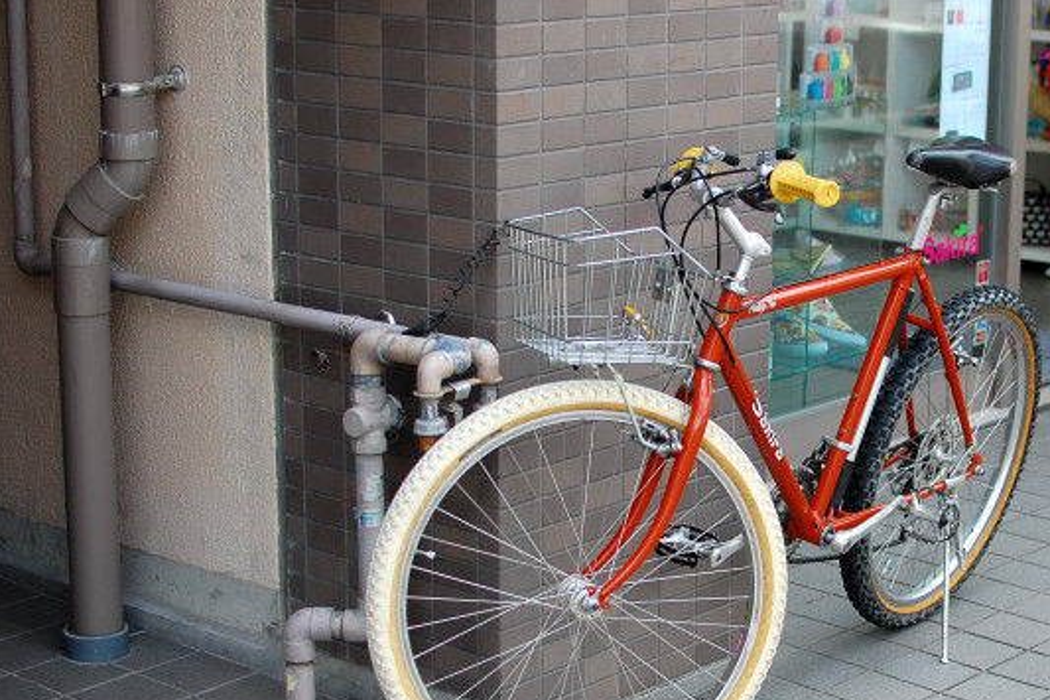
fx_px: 2296
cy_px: 444
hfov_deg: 25.5
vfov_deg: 17.3
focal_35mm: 79
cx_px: 772
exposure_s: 1/800
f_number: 2.8
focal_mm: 35
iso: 200
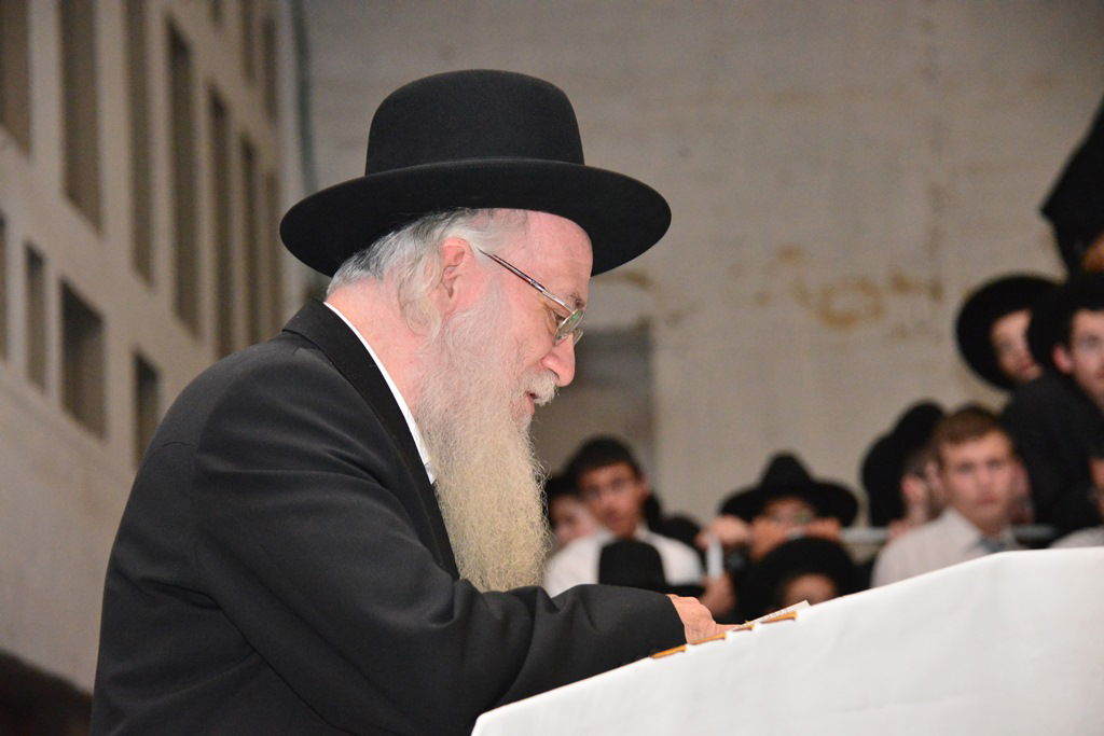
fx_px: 3558
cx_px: 552
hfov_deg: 17.6
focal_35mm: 116
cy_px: 368
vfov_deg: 11.8
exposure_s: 1/80
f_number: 5.6
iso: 6400
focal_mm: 116
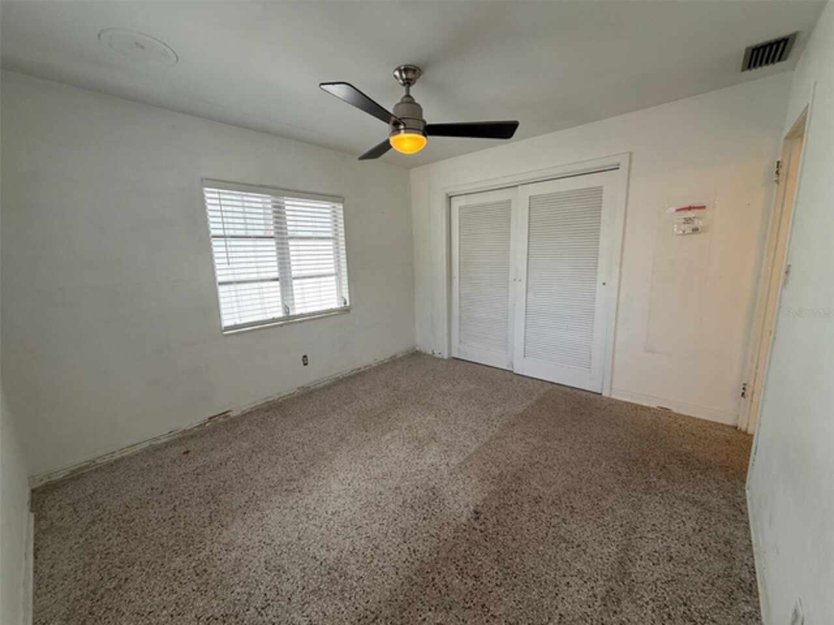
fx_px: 337
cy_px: 312
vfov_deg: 85.7
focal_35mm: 14
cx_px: 417
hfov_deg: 102.1
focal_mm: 2.22
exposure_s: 1/120
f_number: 2.2
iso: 80
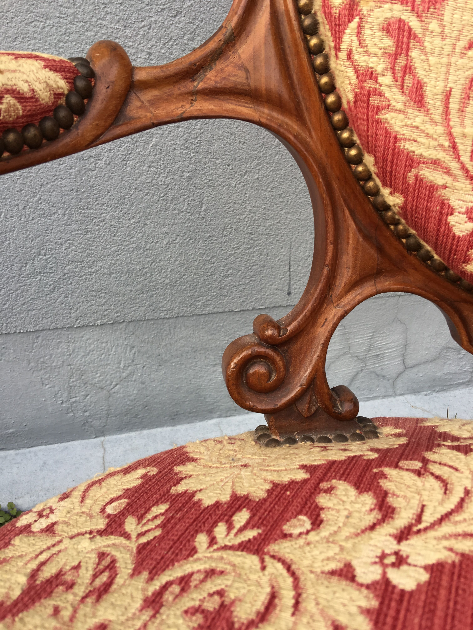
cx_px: 236
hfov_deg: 48.2
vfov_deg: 61.7
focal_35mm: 29
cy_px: 315
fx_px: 528
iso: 25
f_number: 2.2
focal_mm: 4.15
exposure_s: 1/159
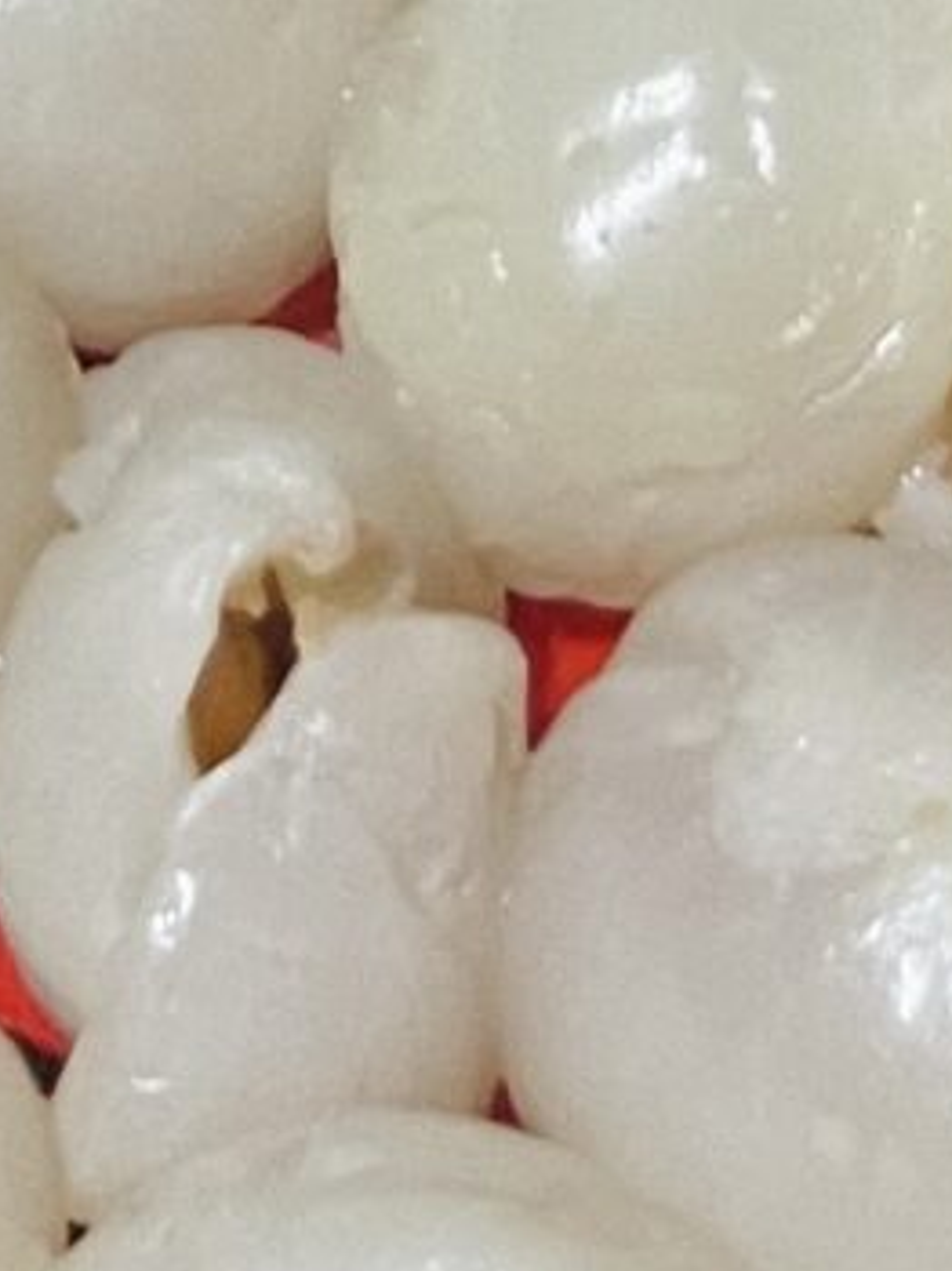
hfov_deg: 8.0
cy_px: -1572
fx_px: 6719
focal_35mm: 183
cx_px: -102
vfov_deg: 9.8
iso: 200
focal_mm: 5.1
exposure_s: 1/50
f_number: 1.6
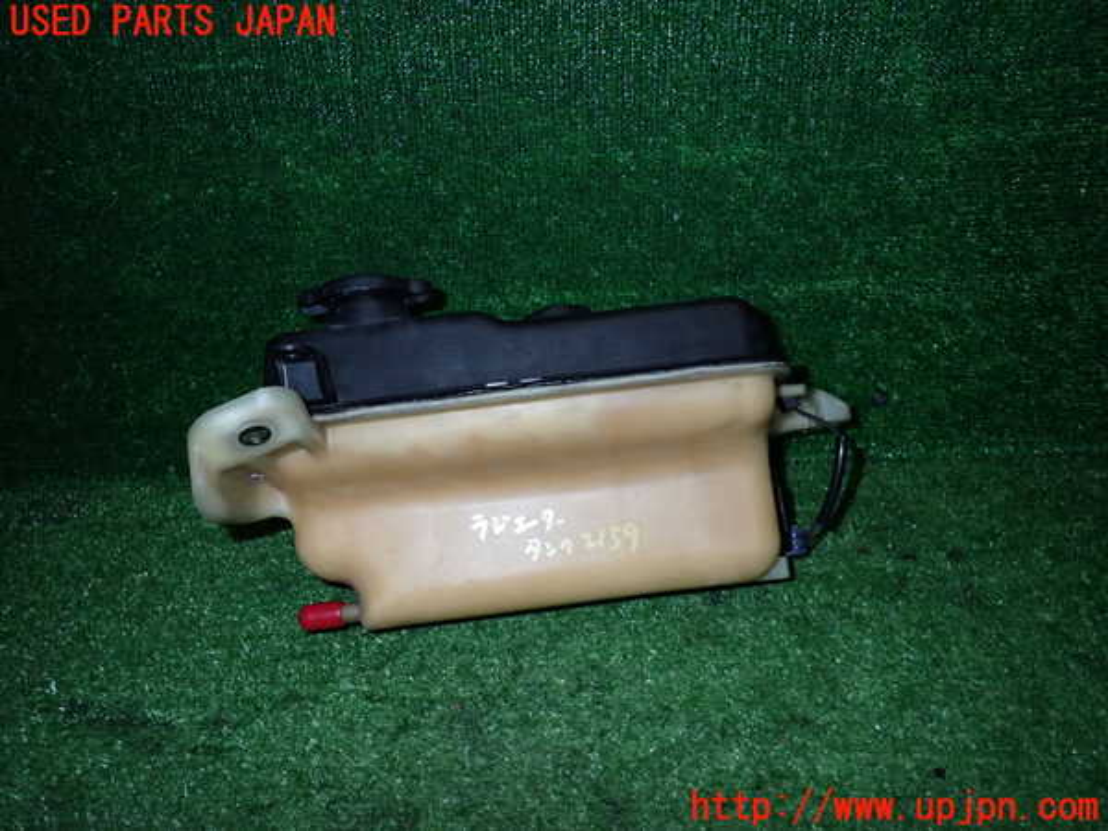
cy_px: 416
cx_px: 554
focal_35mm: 25
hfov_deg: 69.4
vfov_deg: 54.9
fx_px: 800
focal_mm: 4.5
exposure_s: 1/100
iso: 400
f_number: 5.6
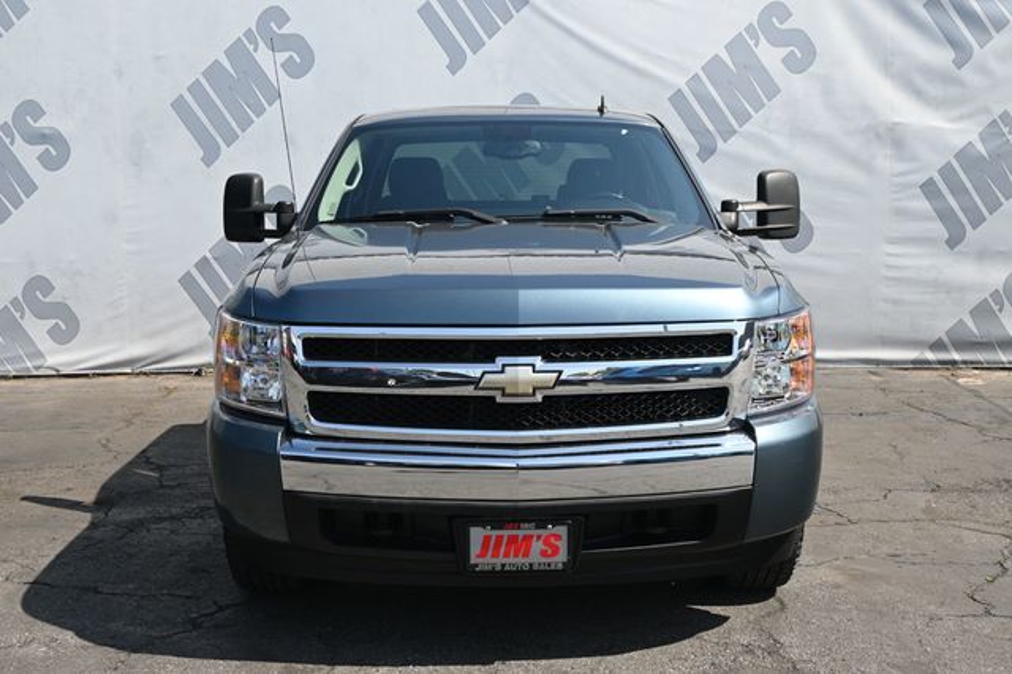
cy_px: 337
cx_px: 506
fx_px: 1159
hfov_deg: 47.2
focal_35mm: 41
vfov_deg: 32.4
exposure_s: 1/250
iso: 125
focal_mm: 27.5
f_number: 5.6
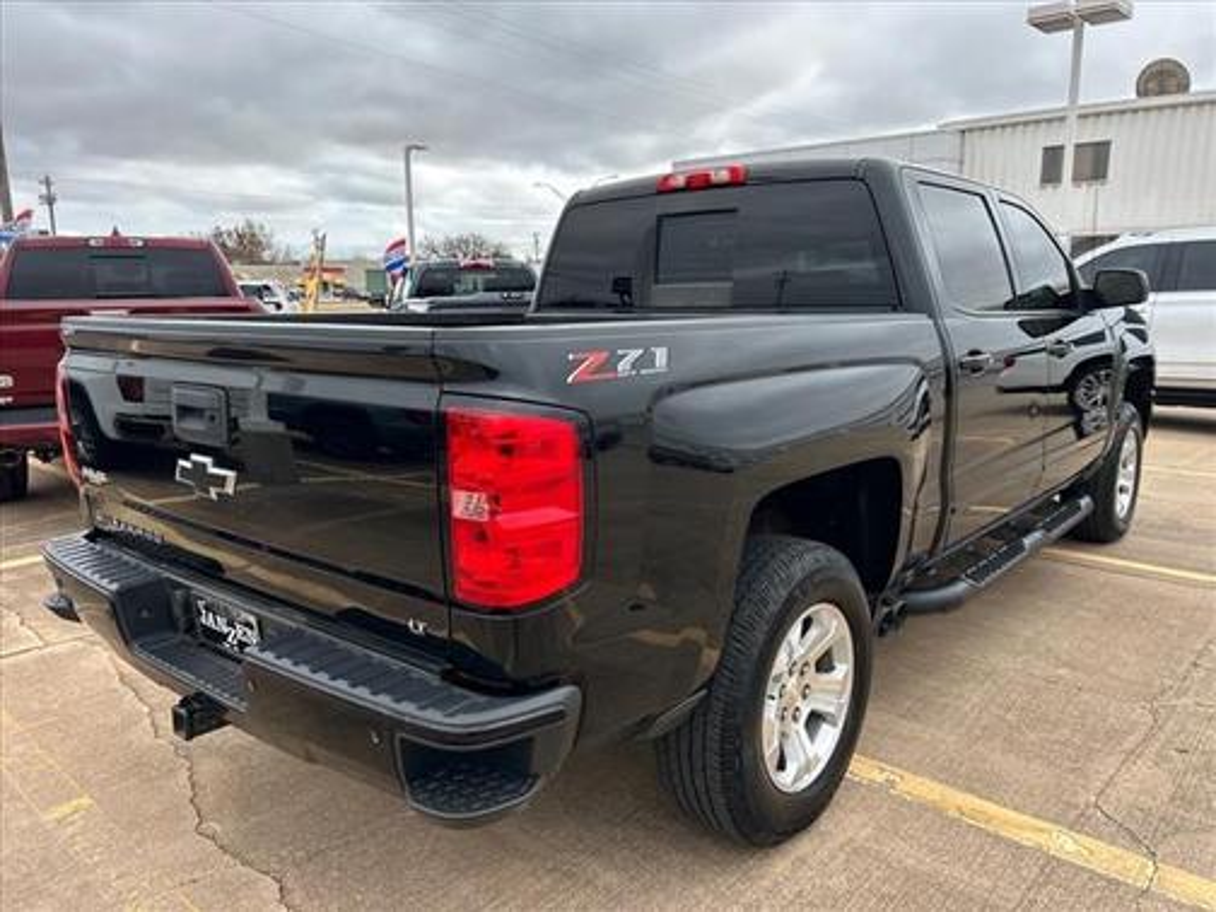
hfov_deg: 67.3
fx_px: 913
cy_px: 456
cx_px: 608
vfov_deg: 53.1
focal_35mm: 26
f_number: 1.5
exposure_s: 1/949
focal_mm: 5.7
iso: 50
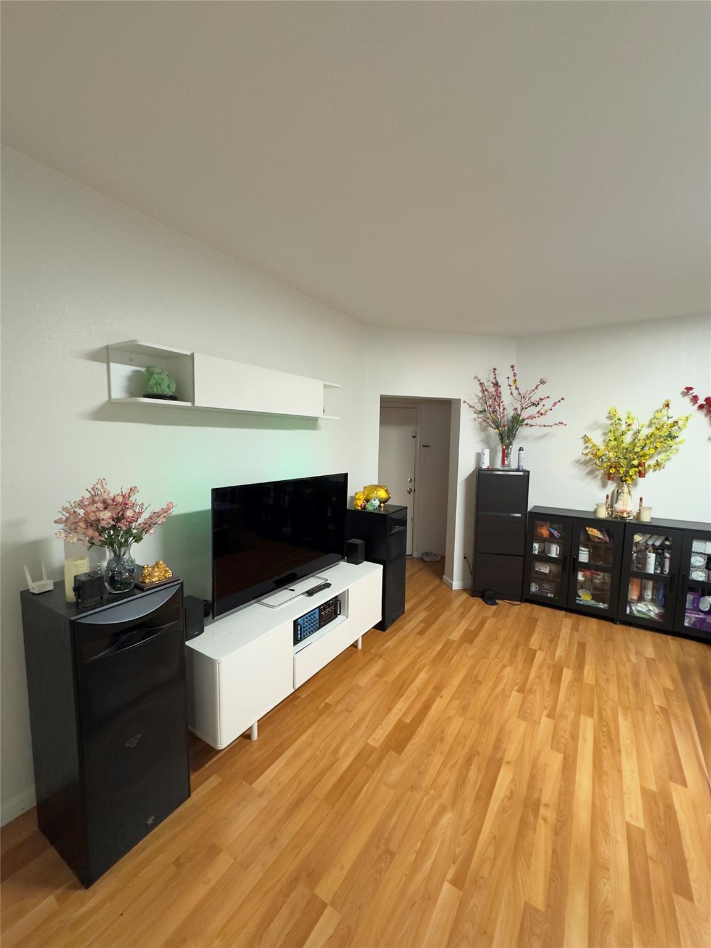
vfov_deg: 102.1
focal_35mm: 14
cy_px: 474
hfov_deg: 85.7
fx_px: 383
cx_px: 356
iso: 640
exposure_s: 1/60
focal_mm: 2.22
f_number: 2.2
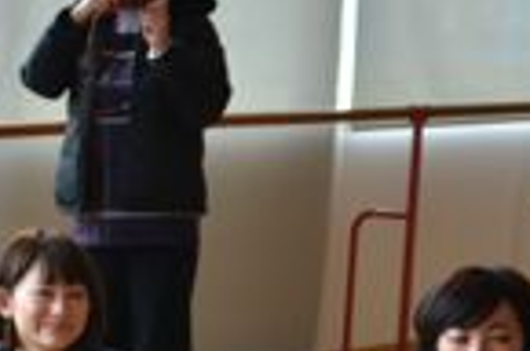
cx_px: -355
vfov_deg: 7.2
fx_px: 2718
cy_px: 592
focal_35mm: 185
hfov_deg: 10.6
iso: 200
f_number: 2.8
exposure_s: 1/80
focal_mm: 28
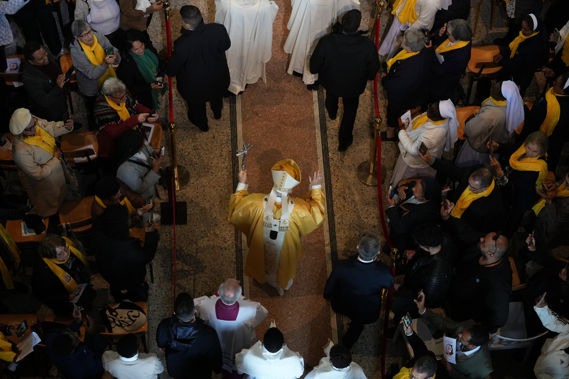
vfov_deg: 19.4
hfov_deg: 28.9
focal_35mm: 70
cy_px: 190
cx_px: 284
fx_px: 1106
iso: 2000
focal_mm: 70
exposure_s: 1/400
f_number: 3.5
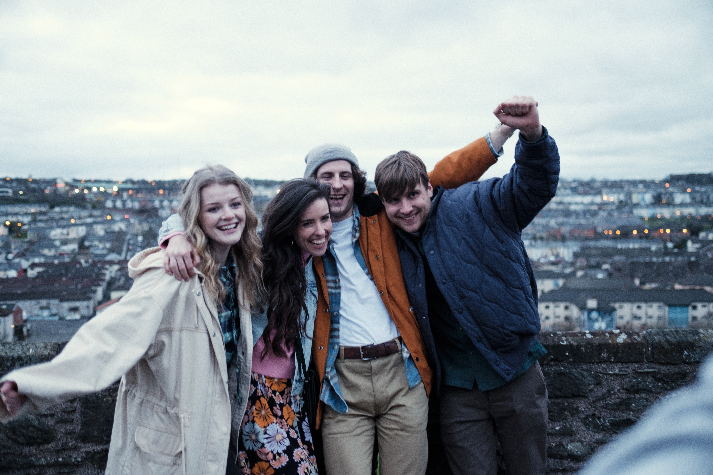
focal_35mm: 35
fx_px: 693
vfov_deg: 37.9
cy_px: 238
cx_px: 356
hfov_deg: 54.4
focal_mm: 23
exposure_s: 1/160
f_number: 1.4
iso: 800
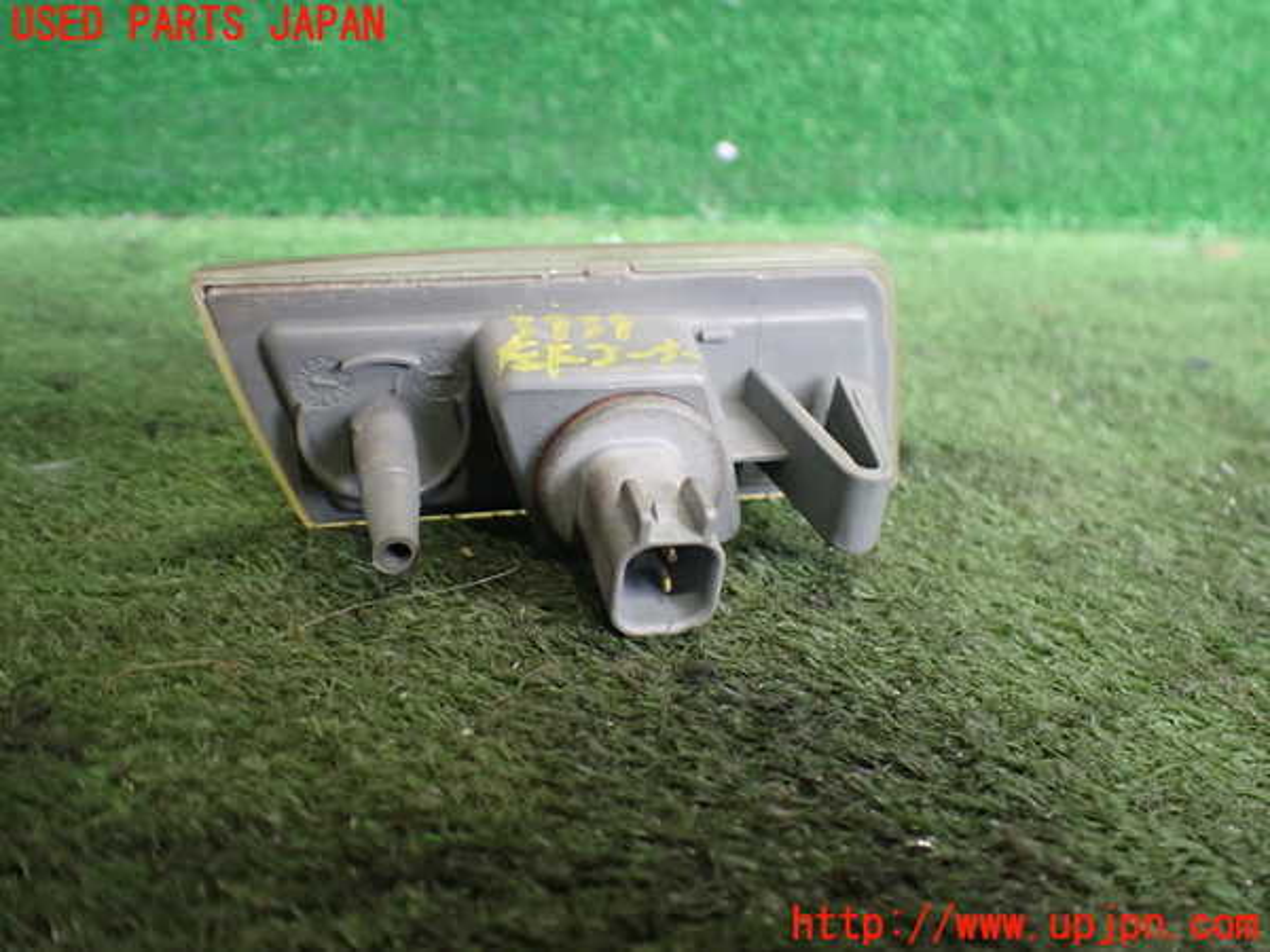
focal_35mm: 30
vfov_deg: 46.8
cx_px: 635
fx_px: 1101
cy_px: 476
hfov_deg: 60.0
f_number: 2.3
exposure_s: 1/100
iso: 800
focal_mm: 5.4
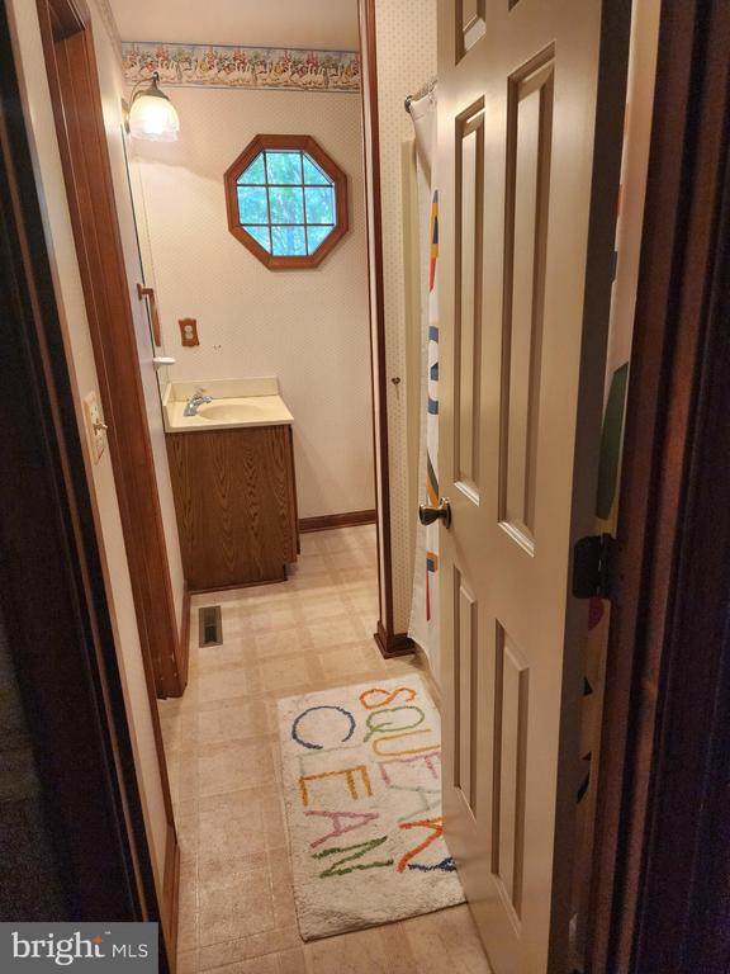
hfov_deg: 58.9
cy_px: 487
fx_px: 647
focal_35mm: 23
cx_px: 365
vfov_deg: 73.9
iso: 250
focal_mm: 6.4
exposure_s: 1/120
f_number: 1.8
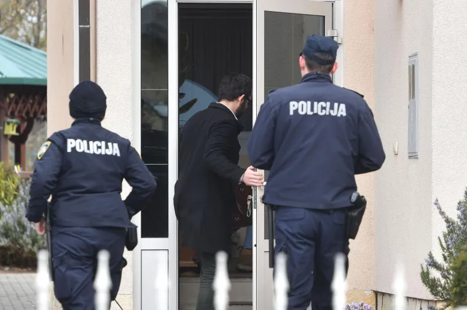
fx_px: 2203
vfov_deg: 8.1
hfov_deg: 12.1
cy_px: 155
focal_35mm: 170
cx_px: 234
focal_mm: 170
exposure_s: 1/800
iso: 320
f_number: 7.1
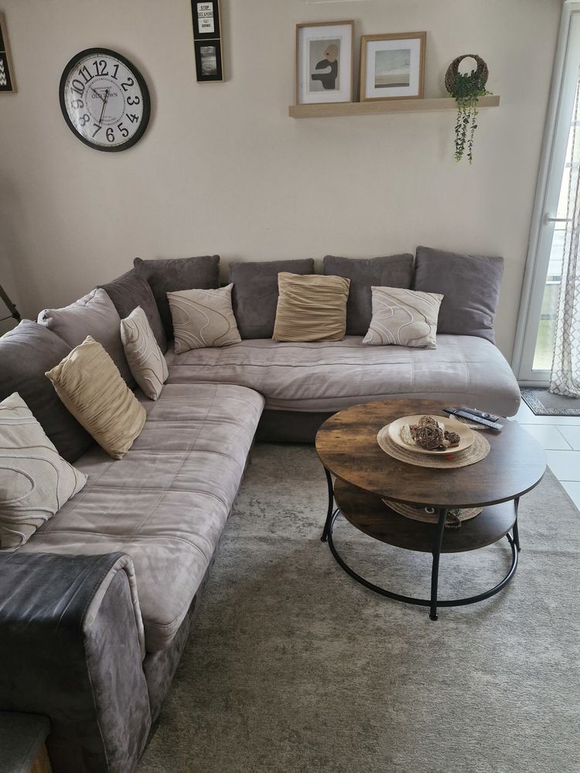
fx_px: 514
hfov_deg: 58.9
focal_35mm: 23
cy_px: 386
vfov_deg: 73.9
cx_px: 290
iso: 500
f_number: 1.8
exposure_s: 1/100
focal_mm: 5.54
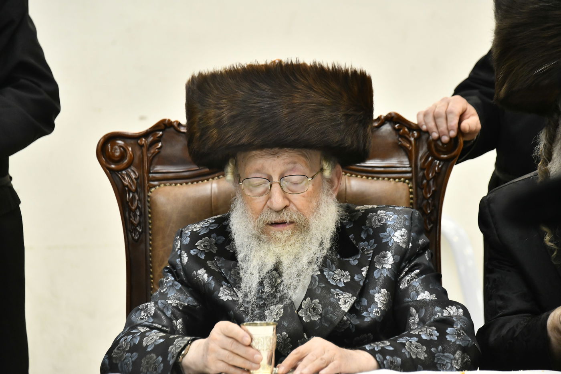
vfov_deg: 6.5
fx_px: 3272
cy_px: 187
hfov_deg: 9.8
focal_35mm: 210
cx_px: 280
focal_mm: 210
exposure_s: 1/160
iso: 2000
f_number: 5.6
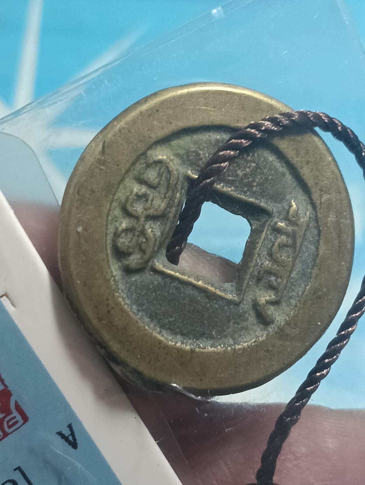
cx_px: 182
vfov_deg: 25.0
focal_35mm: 78
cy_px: 242
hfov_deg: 18.9
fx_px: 1094
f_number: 1.8
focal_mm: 3.98
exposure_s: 1/33.3
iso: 640
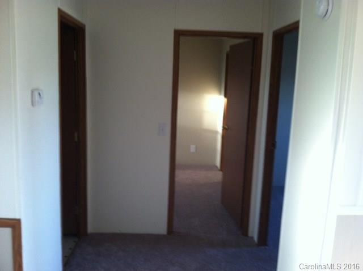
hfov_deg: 52.7
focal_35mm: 35
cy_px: 136
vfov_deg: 40.6
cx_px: 182
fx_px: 366
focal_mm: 3.85
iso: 100
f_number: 2.8
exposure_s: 1/17
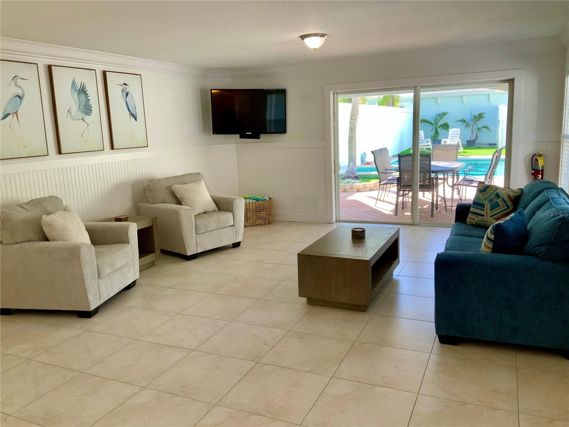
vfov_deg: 48.2
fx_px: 477
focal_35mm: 29
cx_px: 284
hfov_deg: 61.7
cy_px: 214
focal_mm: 3
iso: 50
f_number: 1.8
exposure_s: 1/120
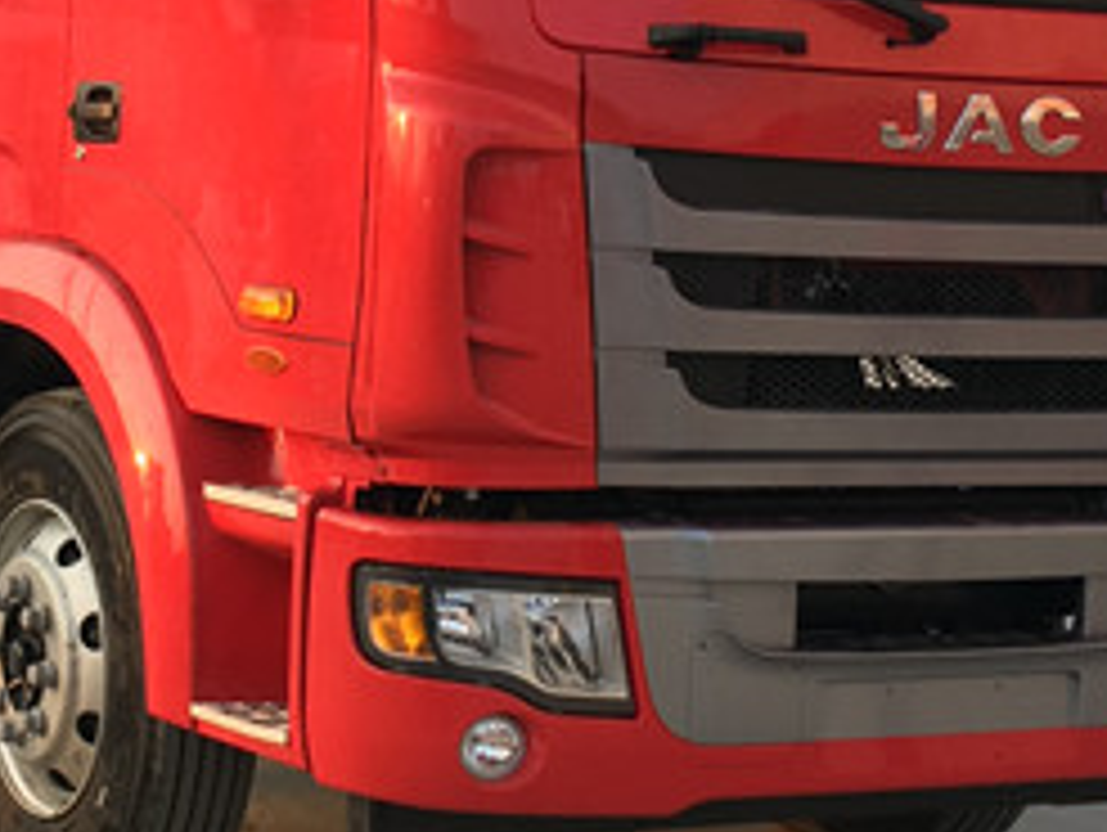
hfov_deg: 18.9
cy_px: 110
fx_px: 3265
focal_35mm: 102
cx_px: 135
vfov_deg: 14.4
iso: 25
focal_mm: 4.15
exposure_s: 1/156
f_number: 2.2
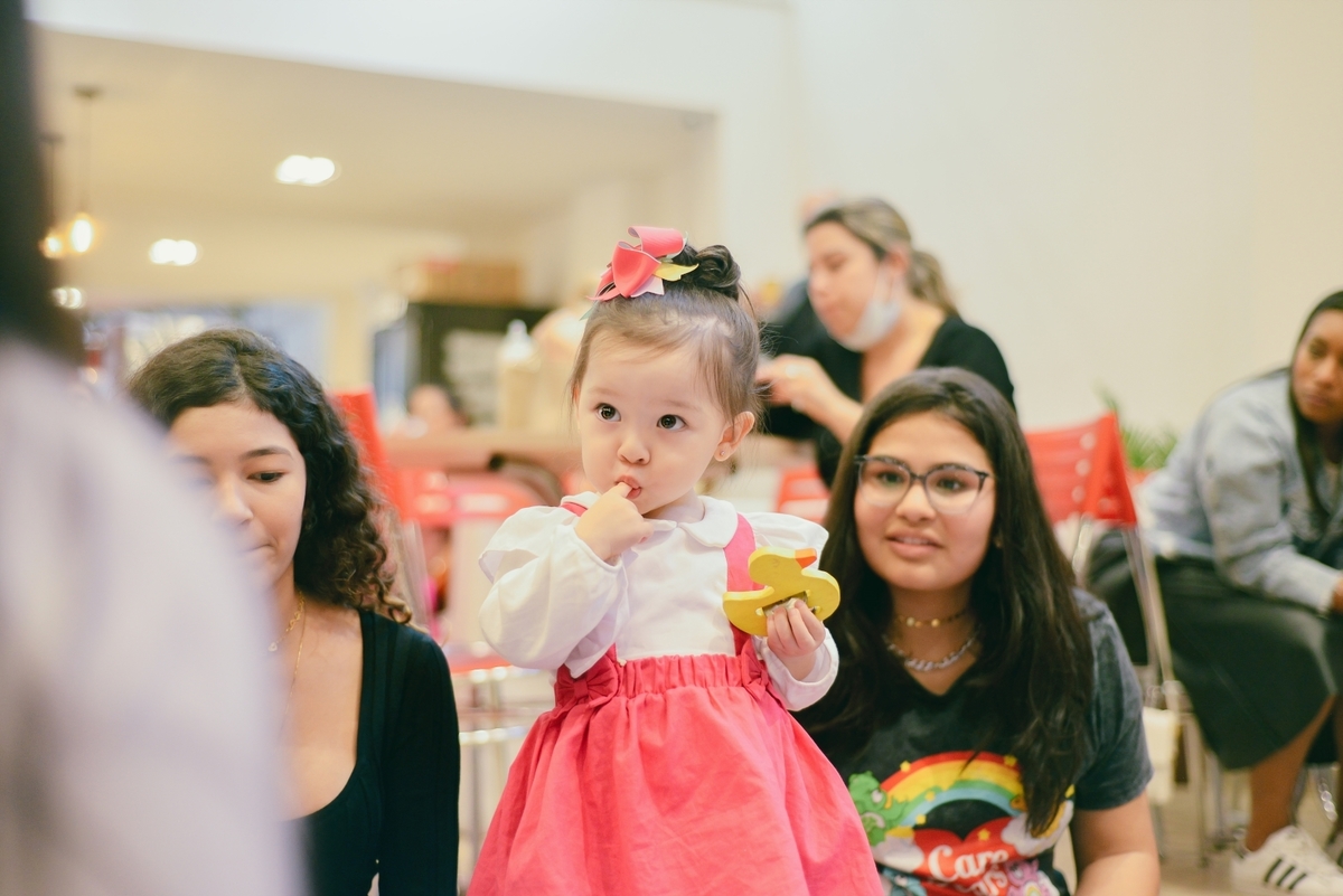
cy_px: 448
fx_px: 1866
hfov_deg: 39.6
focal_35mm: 50
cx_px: 672
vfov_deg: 27.0
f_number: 2.2
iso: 1000
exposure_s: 1/200
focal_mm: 50
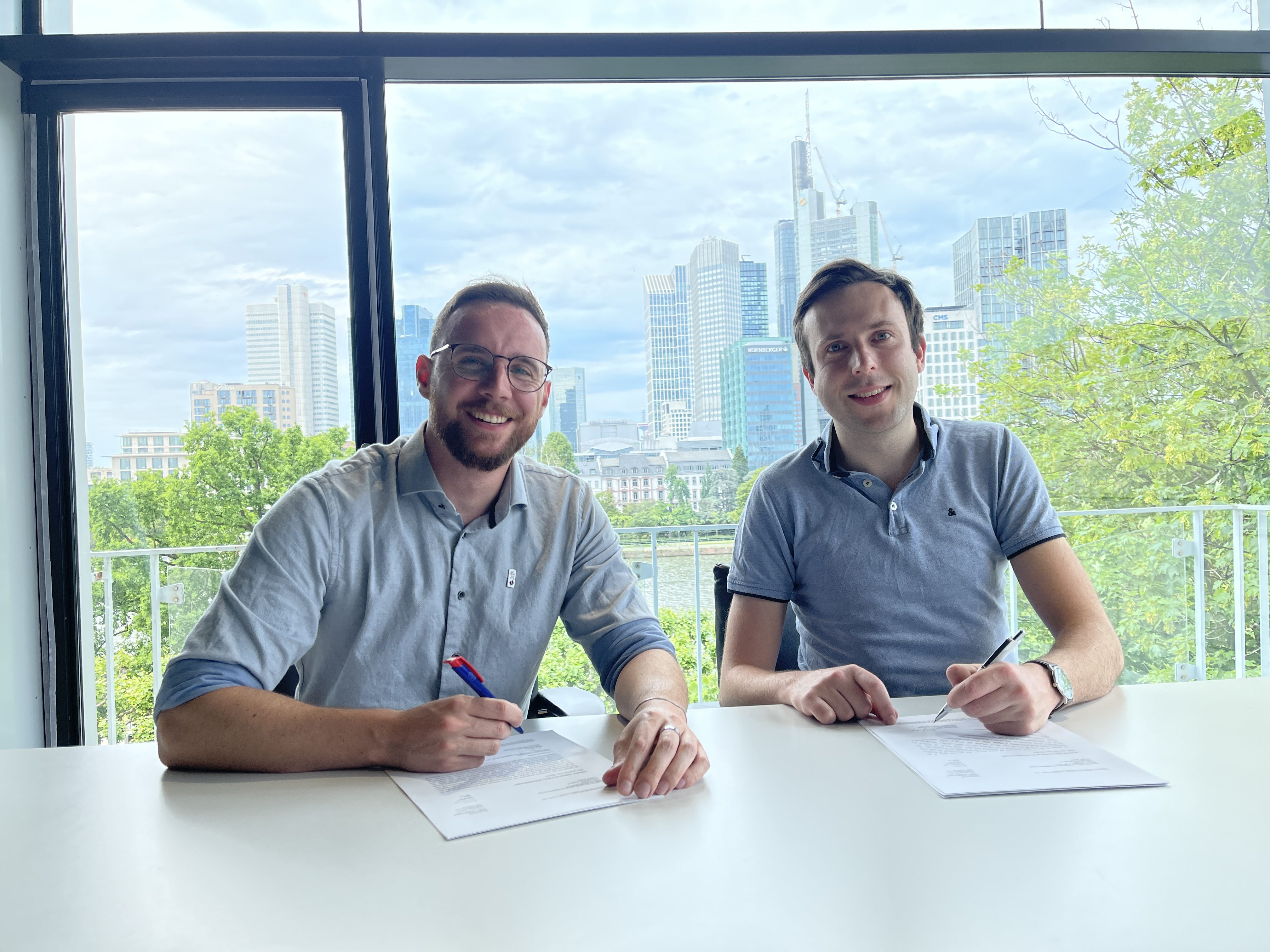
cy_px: 476
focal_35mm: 25
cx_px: 635
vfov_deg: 54.9
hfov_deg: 69.4
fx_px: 917
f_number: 1.6
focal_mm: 5.1
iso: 32
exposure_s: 1/745
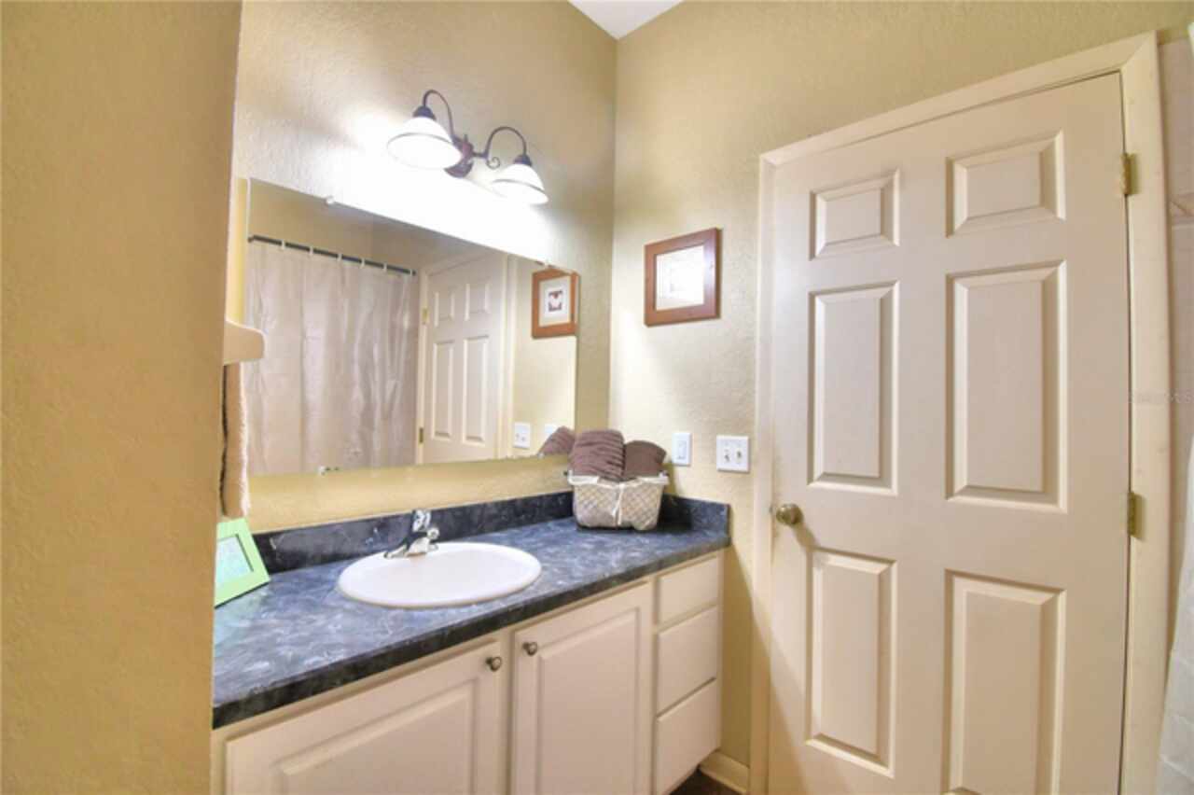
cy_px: 398
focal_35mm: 15
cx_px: 597
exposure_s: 1/40
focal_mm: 10
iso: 400
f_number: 4.5
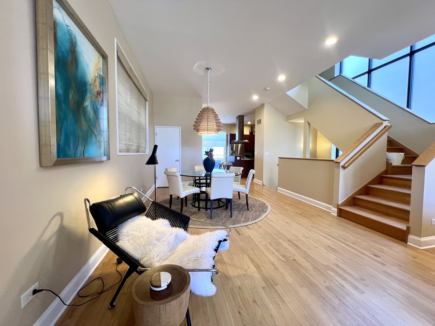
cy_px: 163
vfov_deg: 89.9
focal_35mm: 13
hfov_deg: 106.2
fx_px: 163
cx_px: 218
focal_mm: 1.57
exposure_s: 1/60
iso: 125
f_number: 1.8
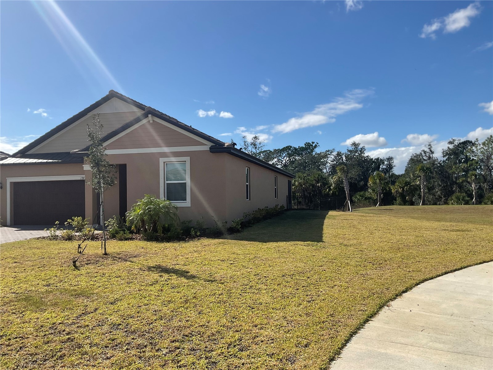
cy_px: 185
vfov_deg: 48.2
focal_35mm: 29
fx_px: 413
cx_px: 246
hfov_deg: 61.7
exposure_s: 1/2959
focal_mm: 3
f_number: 1.8
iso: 16
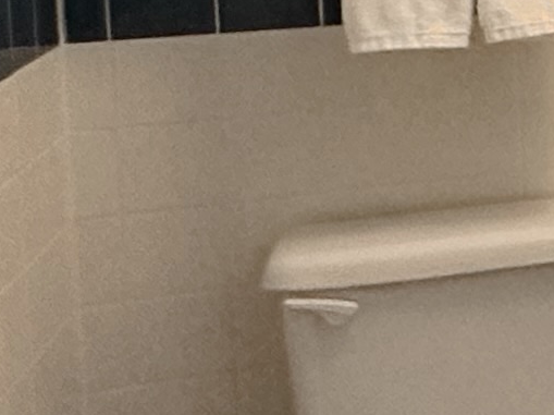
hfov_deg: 11.9
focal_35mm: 111
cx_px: 1542
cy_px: -146
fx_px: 1775
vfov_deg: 12.8
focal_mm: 2.22
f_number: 2.2
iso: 250
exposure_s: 1/120
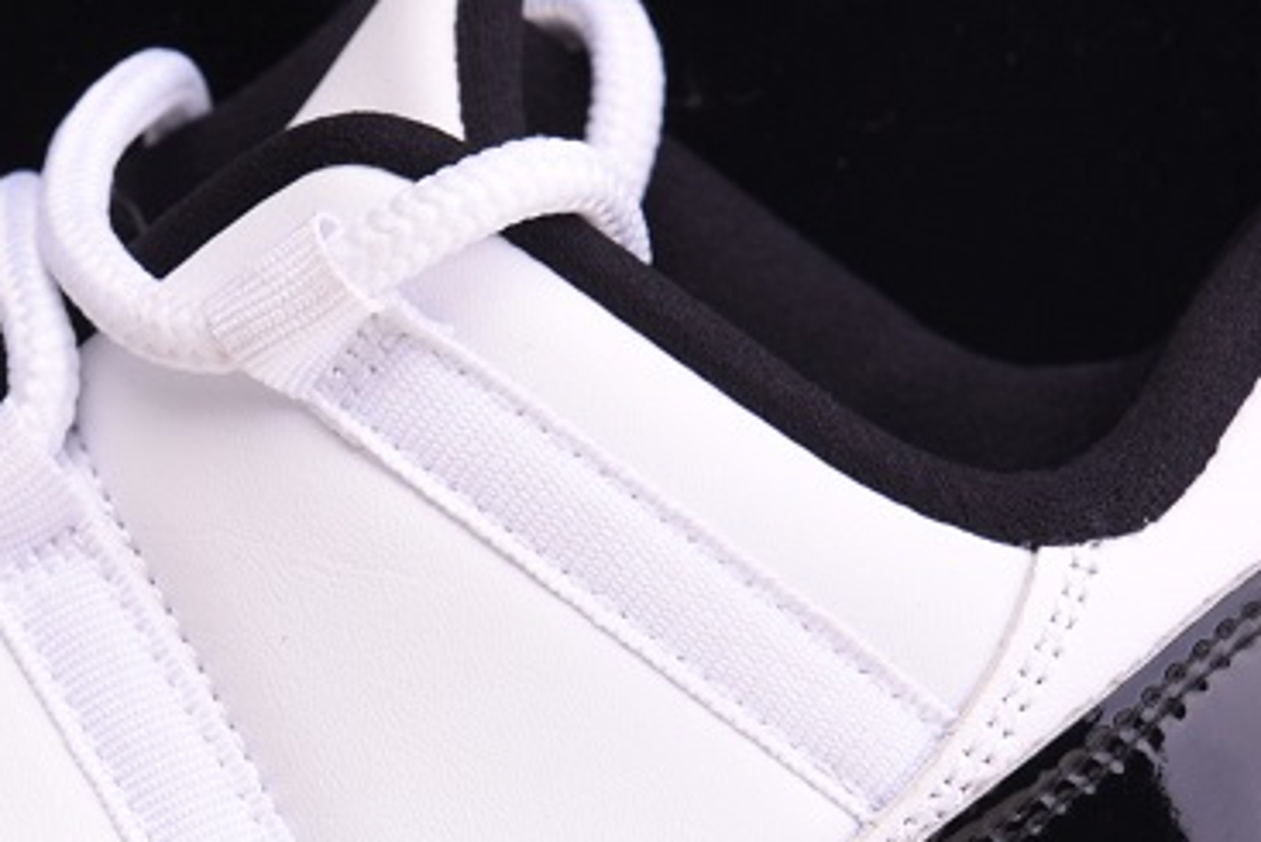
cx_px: -124
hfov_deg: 6.0
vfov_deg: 4.0
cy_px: 576
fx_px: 12019
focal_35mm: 343
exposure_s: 1/125
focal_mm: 105
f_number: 11
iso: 100
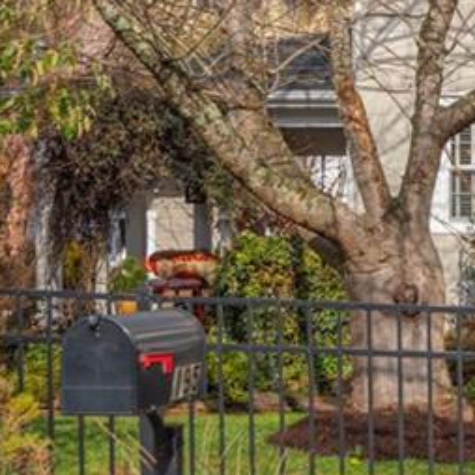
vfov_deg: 16.7
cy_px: 68
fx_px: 1599
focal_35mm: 103
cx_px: 742
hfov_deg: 15.4
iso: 400
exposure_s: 1/2000
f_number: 7.1
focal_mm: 30
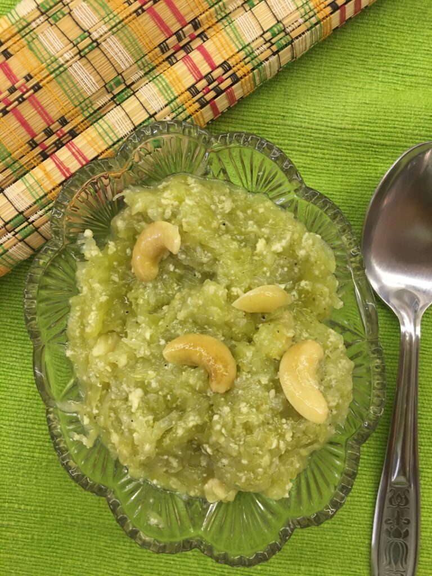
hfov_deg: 48.2
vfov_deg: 61.7
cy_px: 288
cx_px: 216
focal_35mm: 29
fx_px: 483
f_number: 2.2
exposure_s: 1/17
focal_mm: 4.15
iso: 80
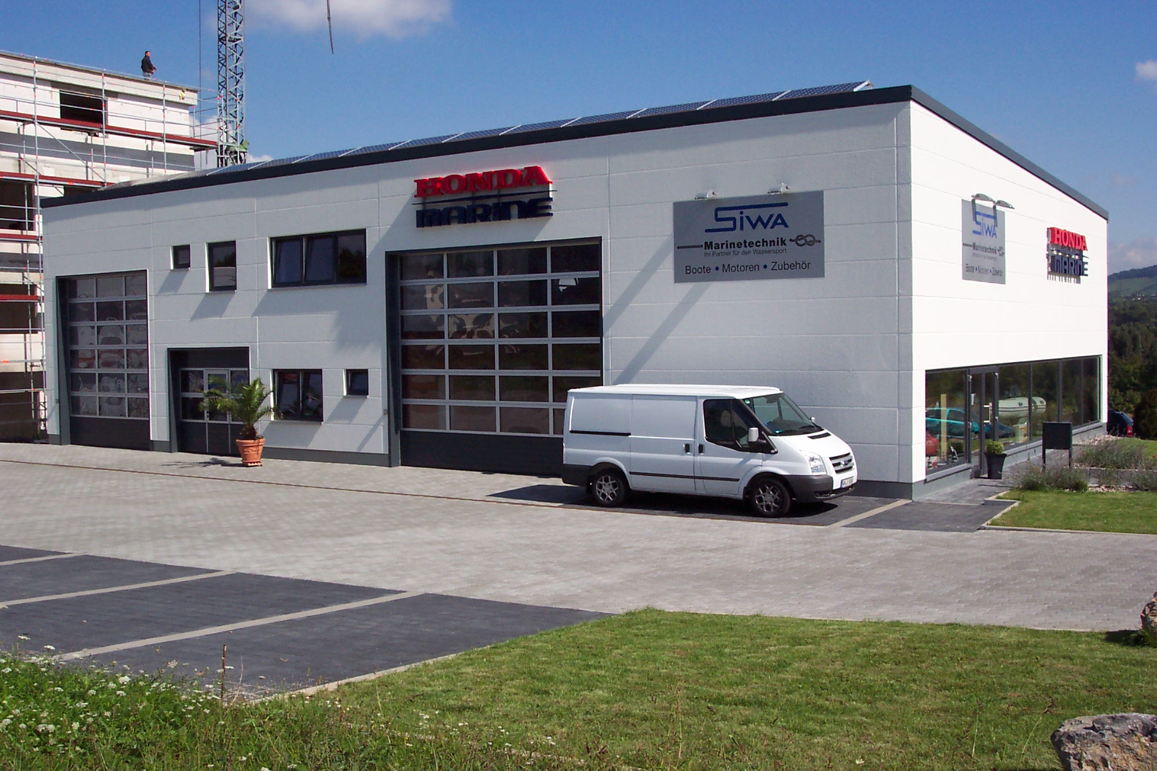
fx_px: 1221
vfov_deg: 35.1
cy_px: 386
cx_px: 578
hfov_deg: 50.7
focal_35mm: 38
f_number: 4.8
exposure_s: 1/1000
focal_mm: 8
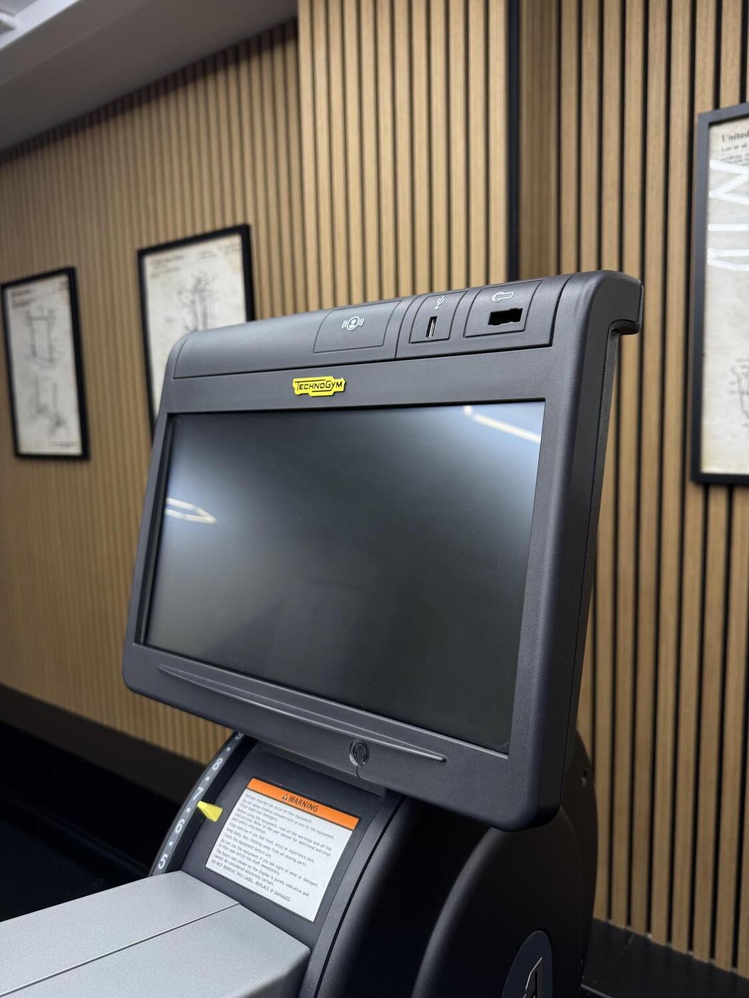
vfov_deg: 71.6
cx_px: 374
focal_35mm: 24
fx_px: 692
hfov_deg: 56.8
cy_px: 499
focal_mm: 6.76
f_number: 1.78
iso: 100
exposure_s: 1/100
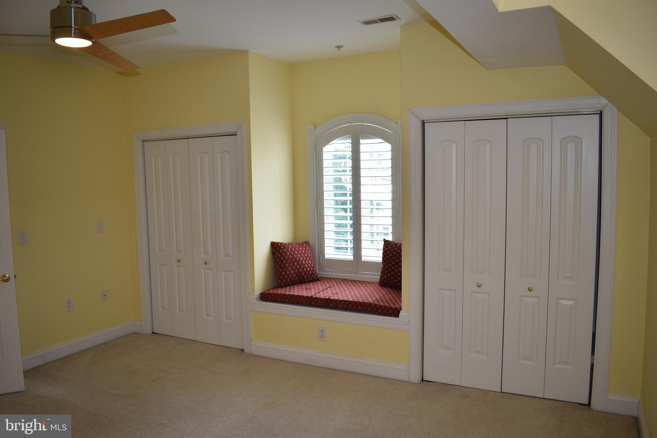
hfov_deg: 67.4
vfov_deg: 47.9
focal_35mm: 27
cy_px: 219
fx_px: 493
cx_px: 328
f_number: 4.5
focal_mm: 18
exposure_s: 1/60
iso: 125
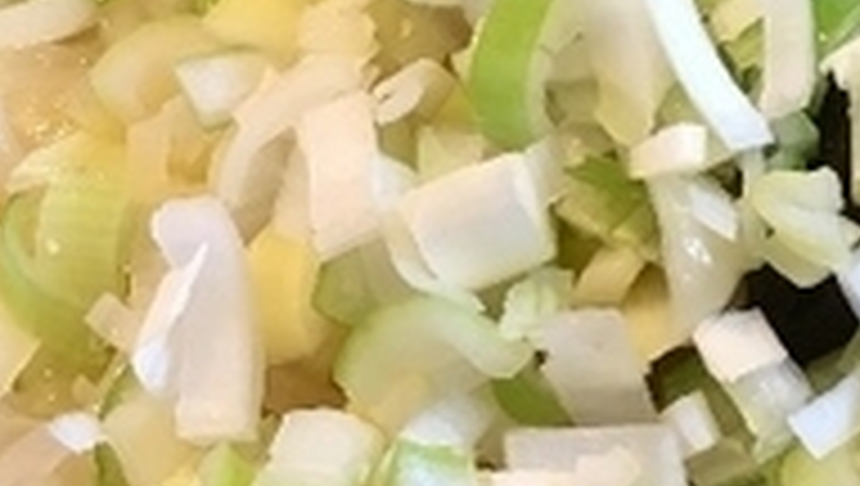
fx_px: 3014
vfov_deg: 9.2
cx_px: 837
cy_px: 58
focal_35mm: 132
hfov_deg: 16.0
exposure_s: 1/30
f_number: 2.2
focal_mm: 4.15
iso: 50
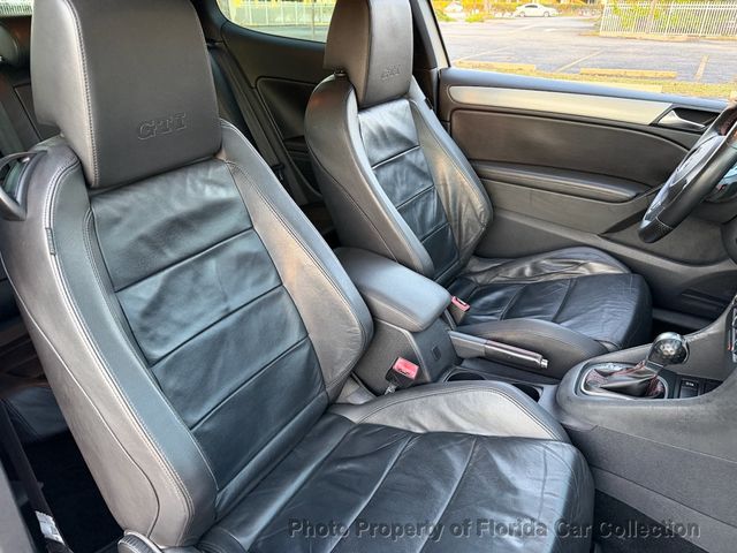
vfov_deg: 56.8
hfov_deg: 71.6
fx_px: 511
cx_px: 368
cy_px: 276
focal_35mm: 24
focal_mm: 6.76
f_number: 1.78
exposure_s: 1/60
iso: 250
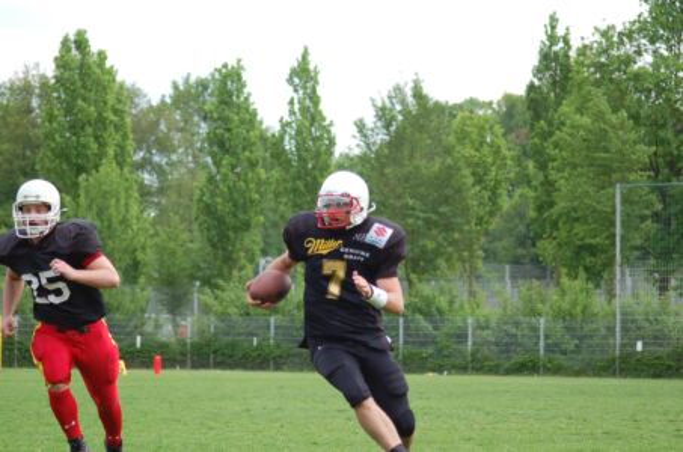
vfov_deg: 9.1
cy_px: 226
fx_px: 2840
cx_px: 342
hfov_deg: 13.7
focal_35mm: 150
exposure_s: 1/800
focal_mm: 100
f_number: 4.2
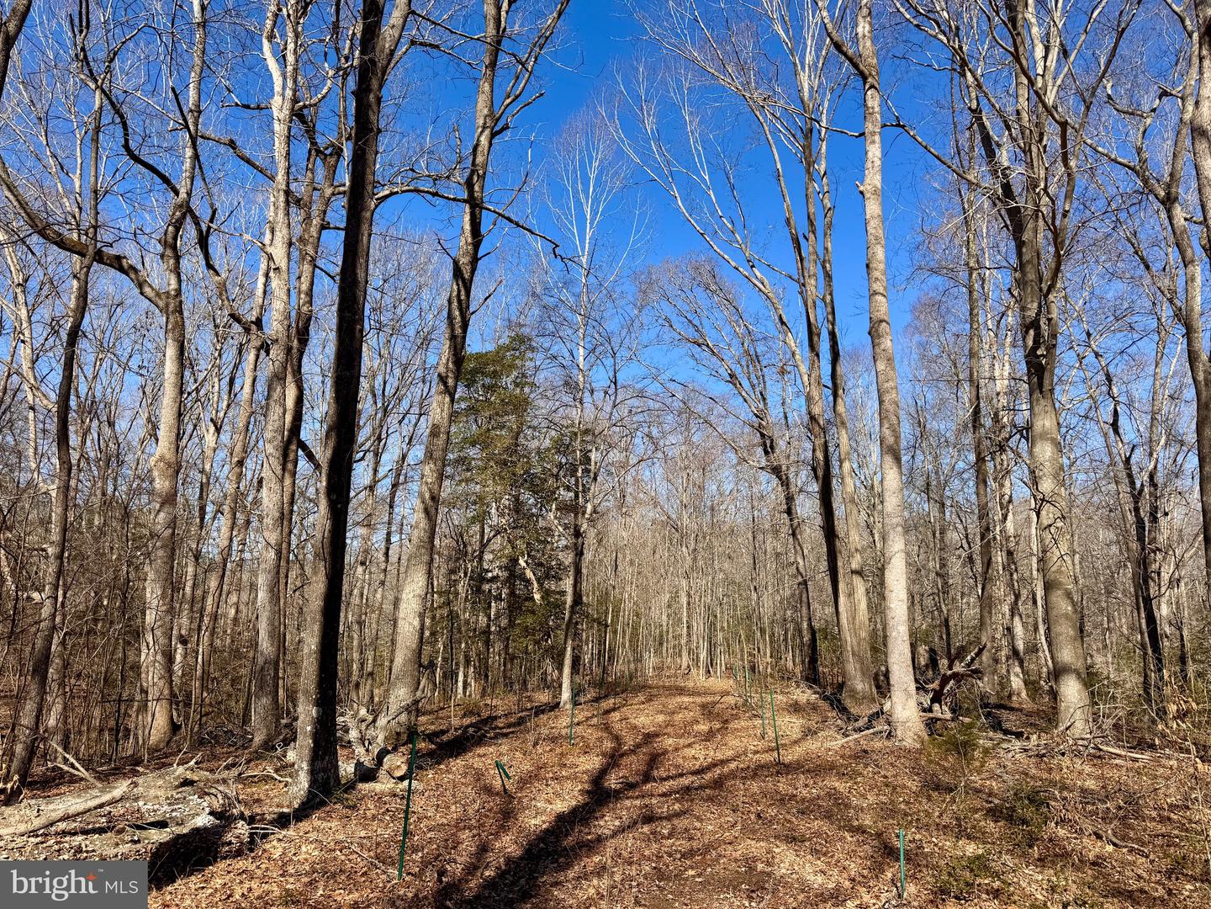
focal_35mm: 24
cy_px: 454
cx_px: 606
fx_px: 840
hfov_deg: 71.6
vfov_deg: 56.8
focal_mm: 6.76
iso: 80
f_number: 1.78
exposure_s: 1/3096
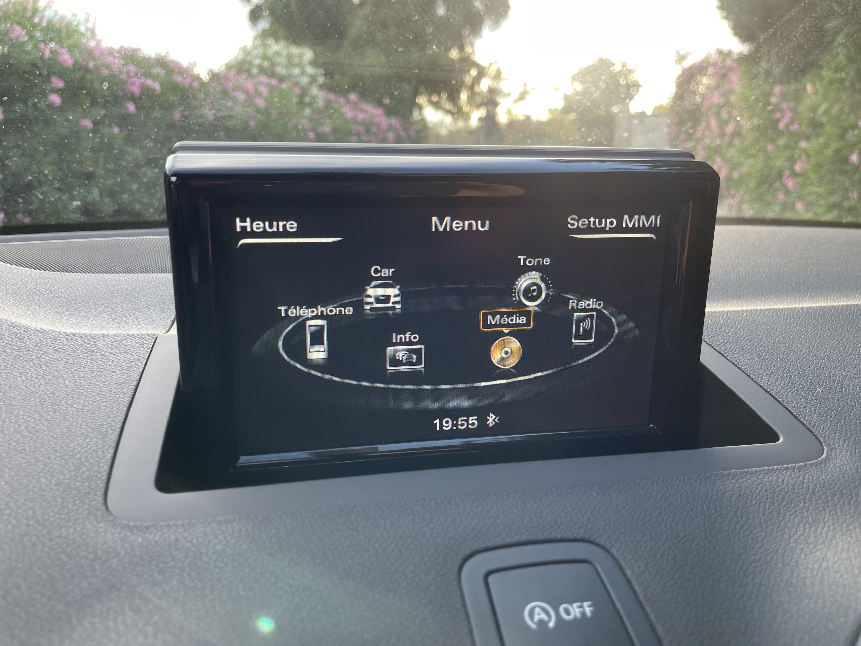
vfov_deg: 53.1
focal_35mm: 26
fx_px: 647
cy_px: 323
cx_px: 430
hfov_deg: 67.3
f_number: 1.6
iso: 50
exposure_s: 1/121
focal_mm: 4.2
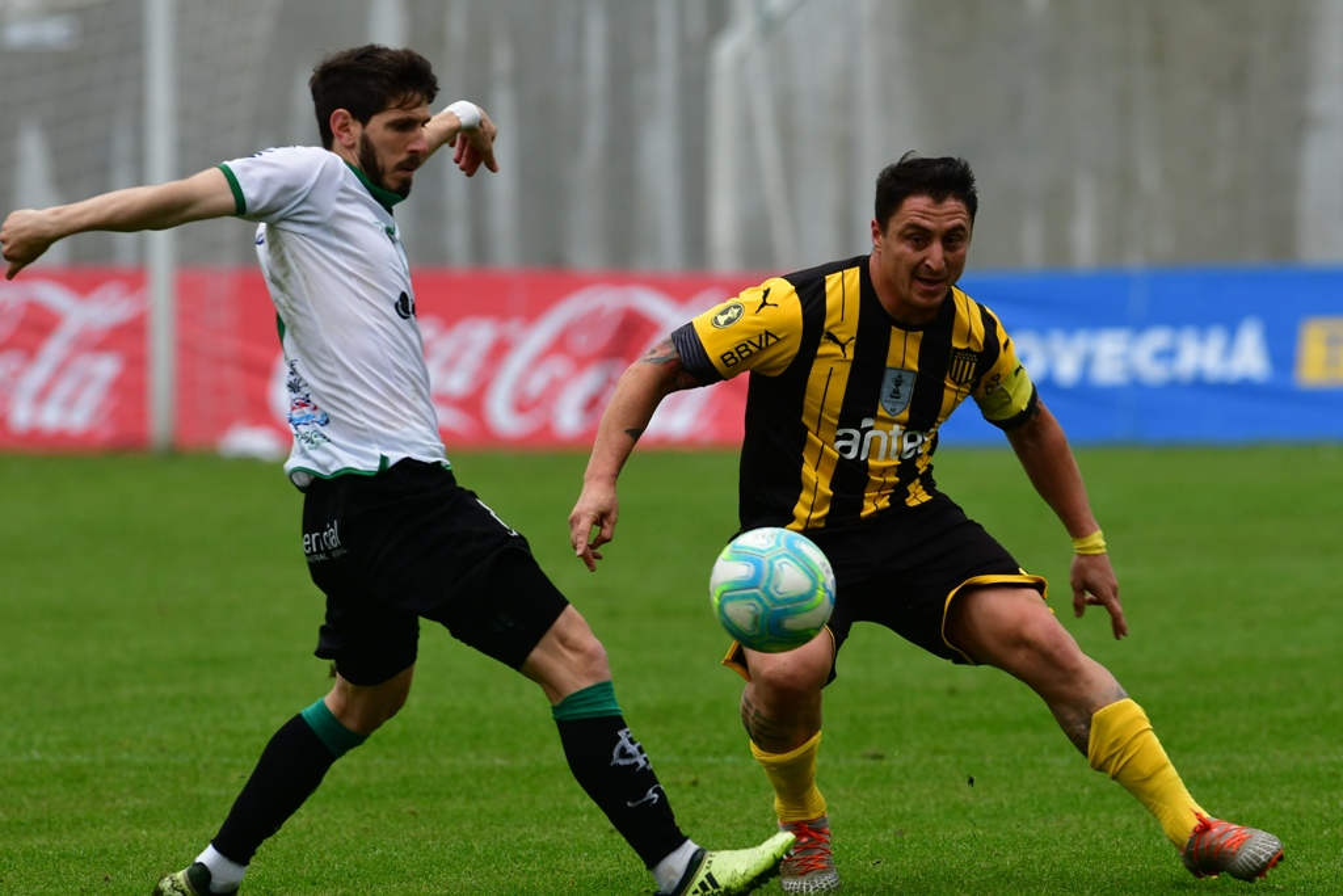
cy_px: 448
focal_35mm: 600
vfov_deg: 2.3
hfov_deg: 3.4
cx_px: 672
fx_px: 22385
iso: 800
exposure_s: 1/1000
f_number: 6.3
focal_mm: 400
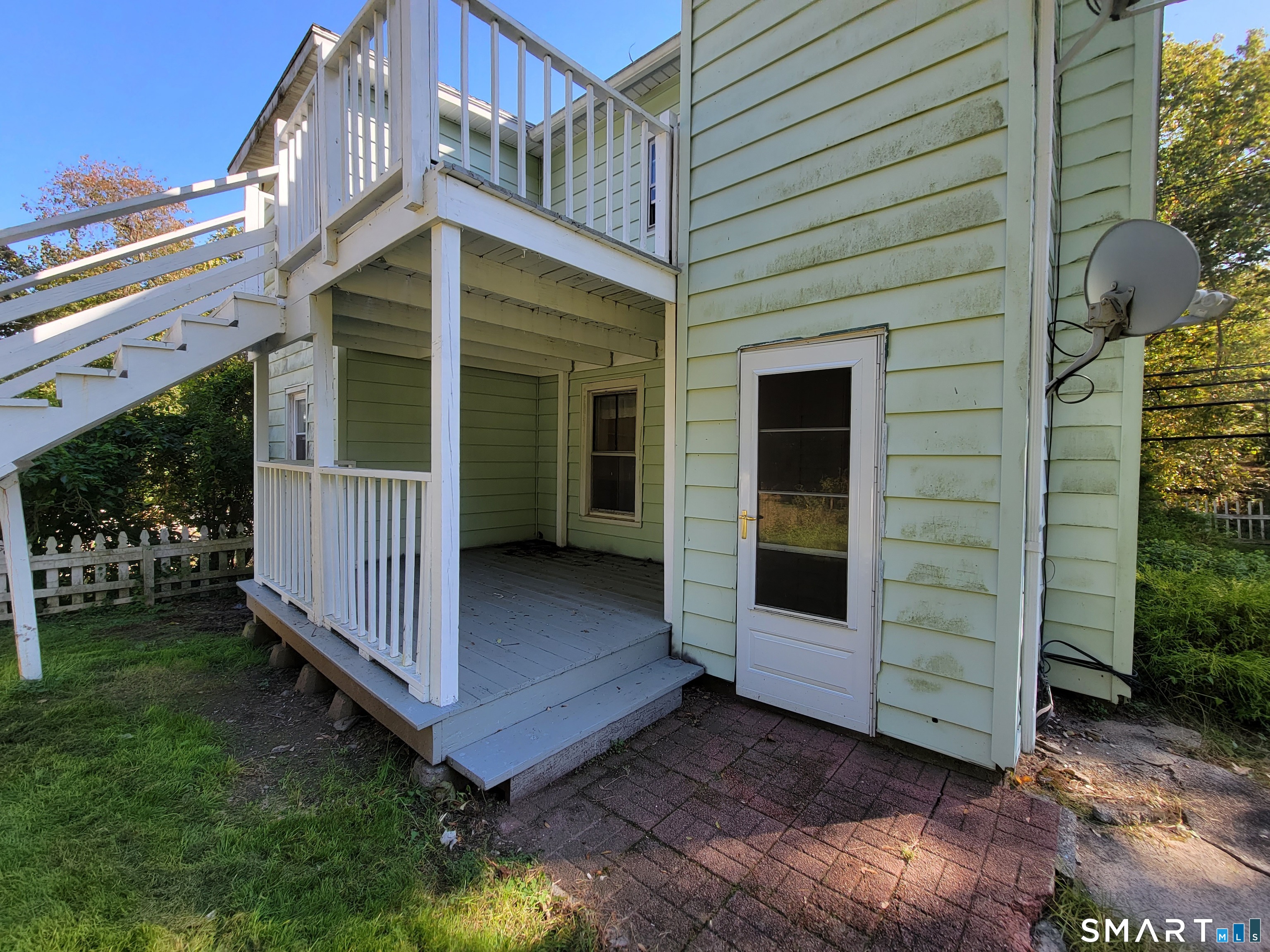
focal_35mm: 13
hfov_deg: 106.2
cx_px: 635
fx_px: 477
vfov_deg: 89.9
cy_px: 476
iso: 50
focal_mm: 2.2
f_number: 2.2
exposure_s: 1/308
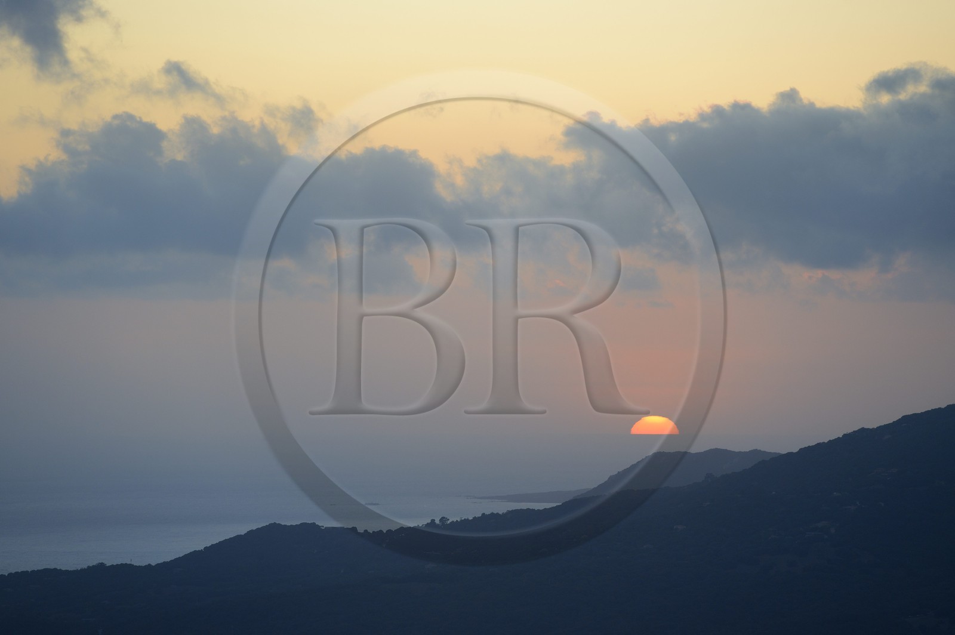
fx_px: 5301
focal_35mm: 200
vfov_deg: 6.9
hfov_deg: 10.3
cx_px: 478
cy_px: 318
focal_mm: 200
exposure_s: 1/200
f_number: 5
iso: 400
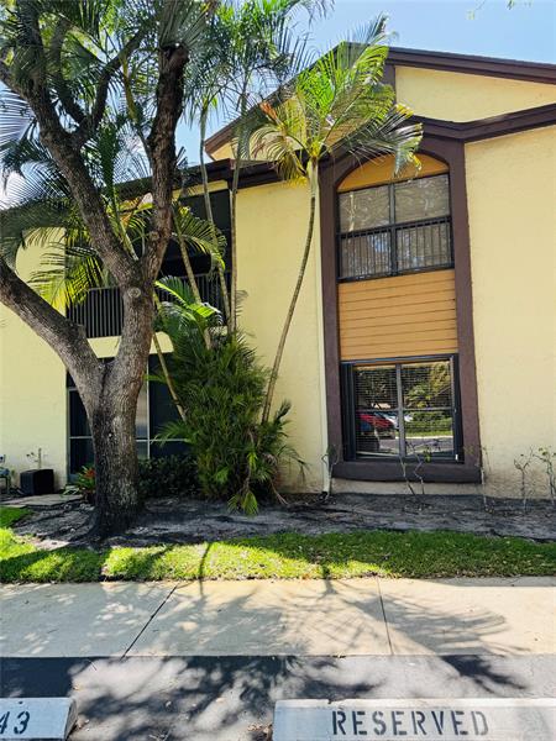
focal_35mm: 24
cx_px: 278
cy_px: 370
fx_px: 514
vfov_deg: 71.6
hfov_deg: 56.8
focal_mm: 6.76
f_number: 1.78
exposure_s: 1/514
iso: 80
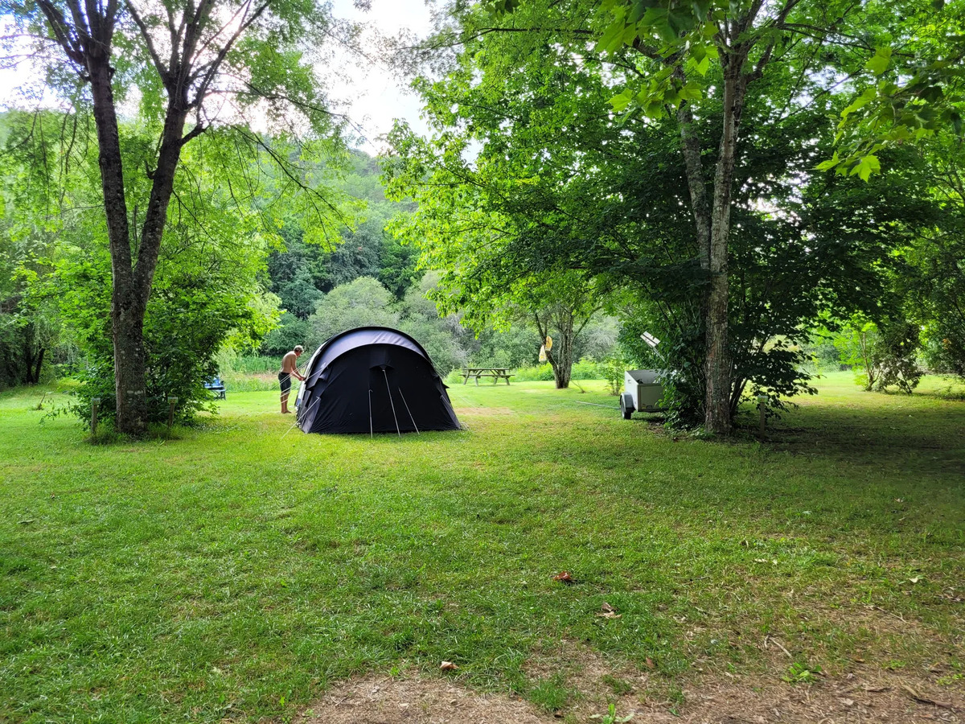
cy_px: 362
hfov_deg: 67.3
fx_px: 725
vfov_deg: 53.1
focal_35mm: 26
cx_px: 482
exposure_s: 1/146
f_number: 1.8
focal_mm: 5.4
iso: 40
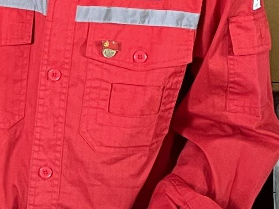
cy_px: 20
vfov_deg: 8.9
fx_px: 1338
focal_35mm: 166
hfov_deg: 11.5
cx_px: -113
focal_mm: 4.2
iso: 125
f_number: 1.6
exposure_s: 1/60
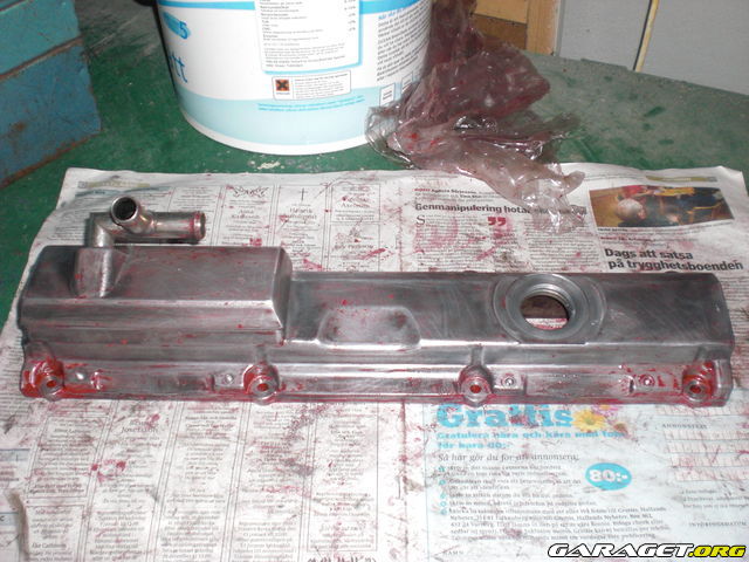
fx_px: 822
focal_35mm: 38
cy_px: 281
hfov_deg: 49.0
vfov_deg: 37.7
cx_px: 374
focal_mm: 6.3
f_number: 3.1
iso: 200
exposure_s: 1/60
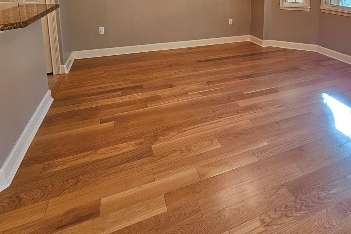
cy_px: 18
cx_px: 228
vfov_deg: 48.5
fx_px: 224
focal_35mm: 23
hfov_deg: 74.2
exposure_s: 1/60
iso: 160
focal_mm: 2.2
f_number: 2.2
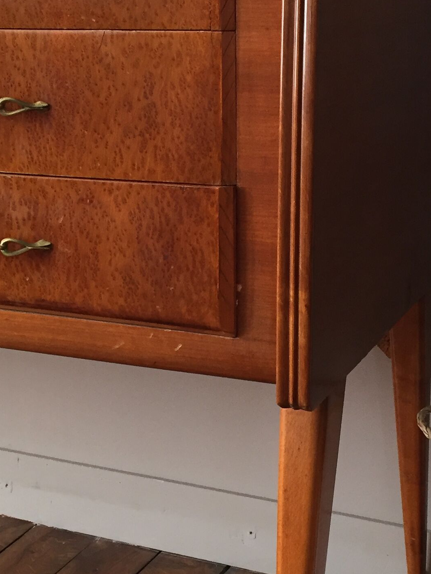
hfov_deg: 21.9
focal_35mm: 67
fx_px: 1112
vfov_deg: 29.0
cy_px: 263
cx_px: 209
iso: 80
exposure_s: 1/33
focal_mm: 4.15
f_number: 2.2
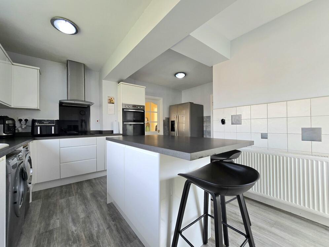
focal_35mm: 13
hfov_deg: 106.2
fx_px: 124
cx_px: 164
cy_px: 124
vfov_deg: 89.9
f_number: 2.2
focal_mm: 2.2
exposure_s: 1/50
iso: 64
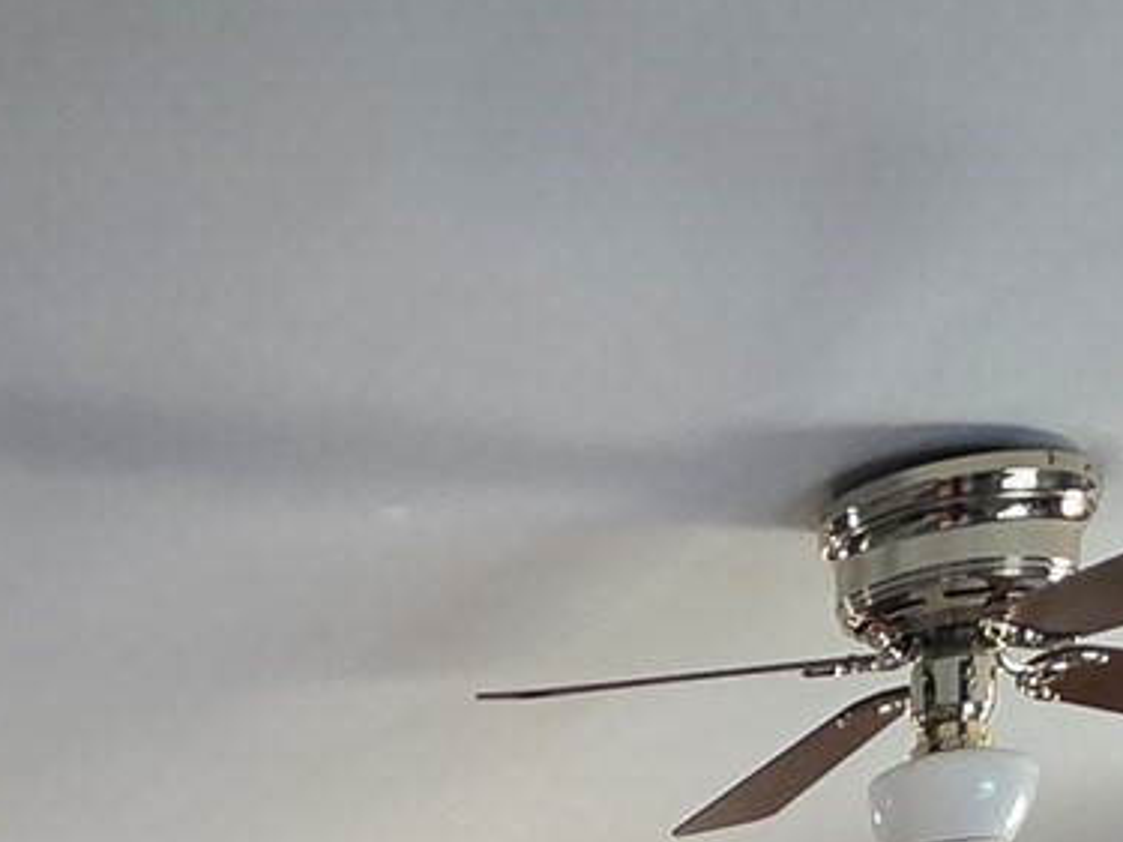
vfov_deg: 12.7
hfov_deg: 26.8
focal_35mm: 71
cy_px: 2286
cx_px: 201
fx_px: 2303
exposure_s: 1/60
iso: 800
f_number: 1.9
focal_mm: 2.2
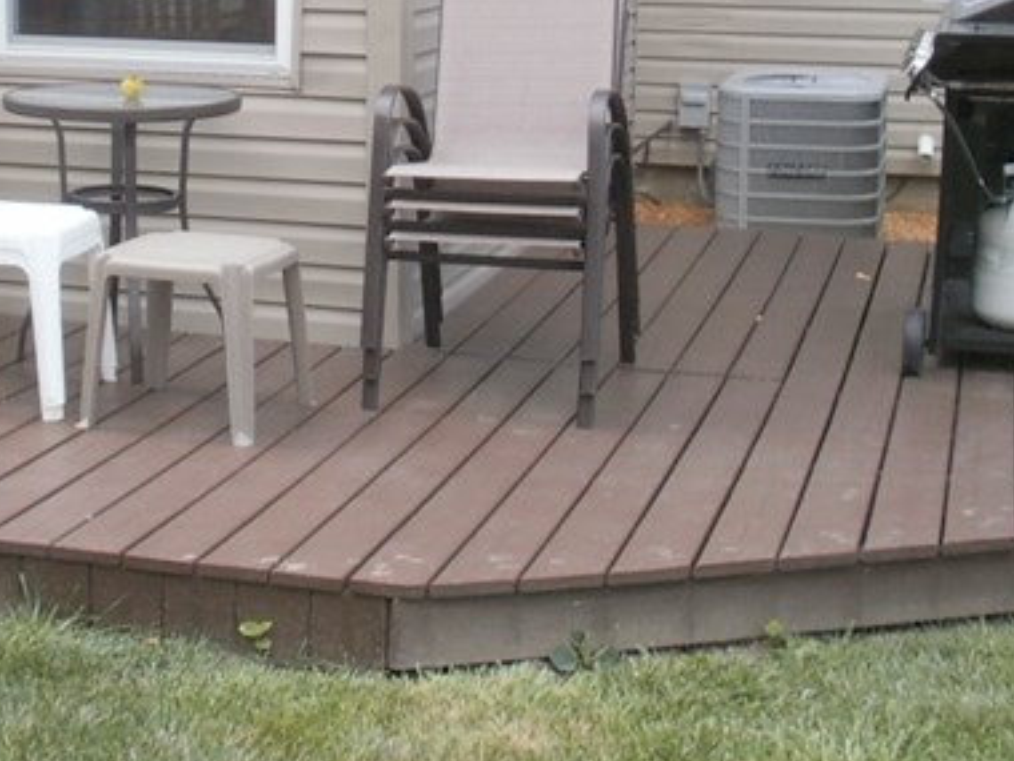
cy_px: 83
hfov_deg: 27.5
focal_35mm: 70
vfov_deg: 20.6
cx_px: 299
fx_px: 2050
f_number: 2.6
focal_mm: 4.65
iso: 100
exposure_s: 1/400
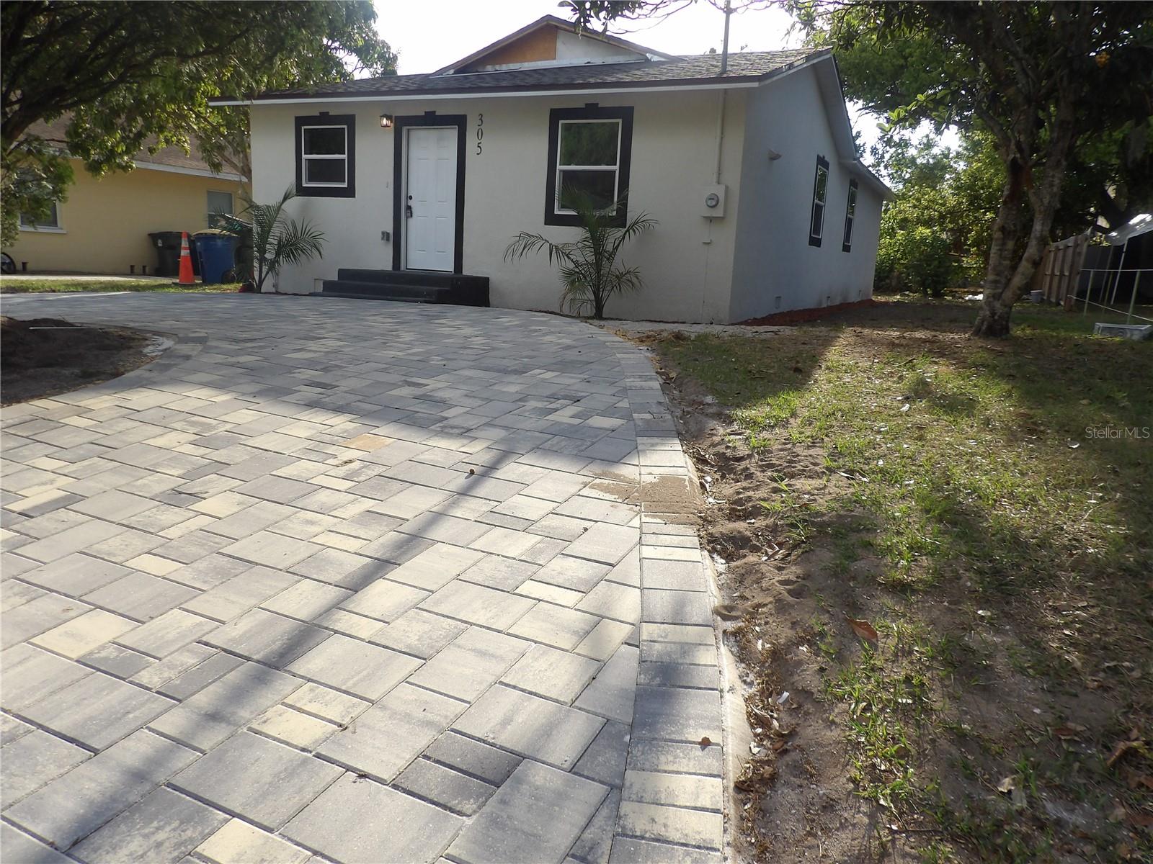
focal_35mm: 24
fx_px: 799
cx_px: 576
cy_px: 432
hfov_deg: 71.6
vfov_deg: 56.8
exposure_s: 1/554
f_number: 3.2
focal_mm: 4.3
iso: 100
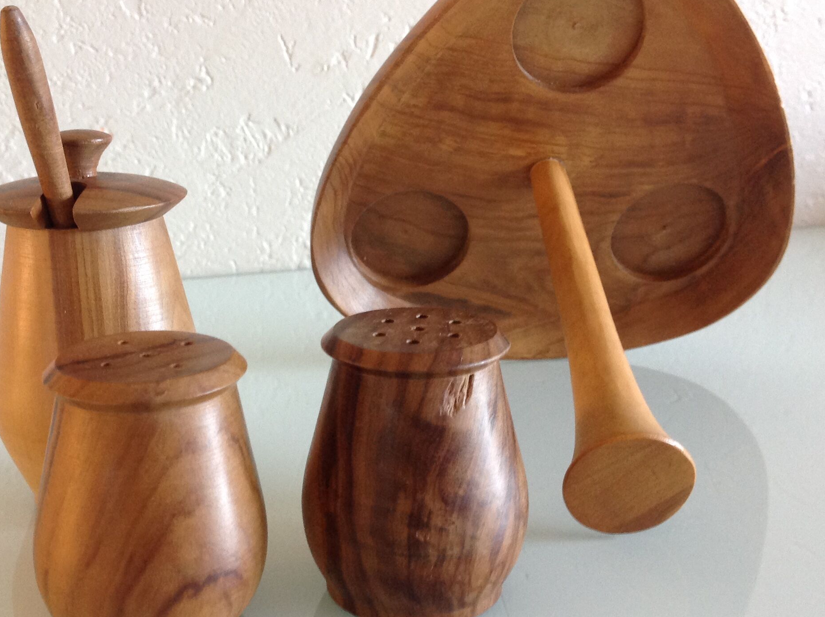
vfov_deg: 29.6
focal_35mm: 49
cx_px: 362
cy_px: 315
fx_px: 1166
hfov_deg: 38.9
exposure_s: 1/15
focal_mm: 4.28
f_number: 2.4
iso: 125
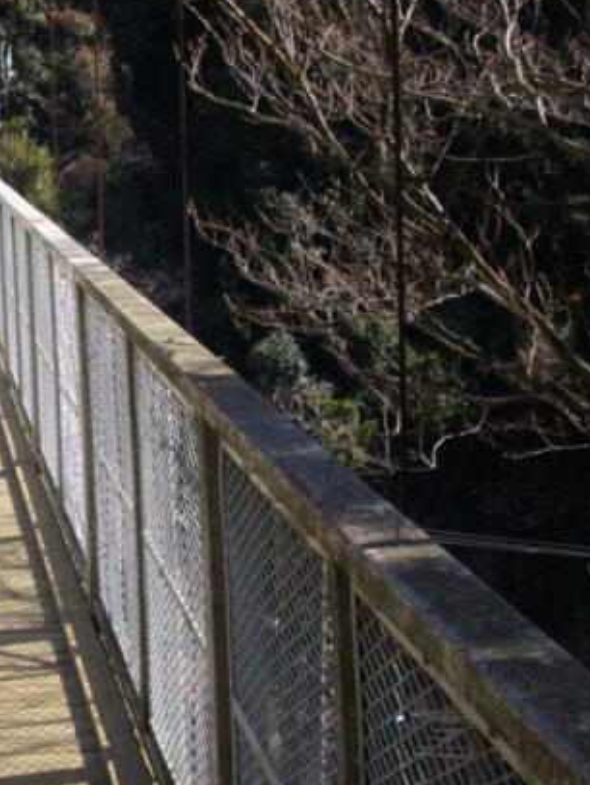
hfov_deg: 15.2
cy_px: 251
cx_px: -172
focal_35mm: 93
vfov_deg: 21.0
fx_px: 2110
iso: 100
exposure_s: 1/250
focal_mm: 6.2
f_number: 5.6
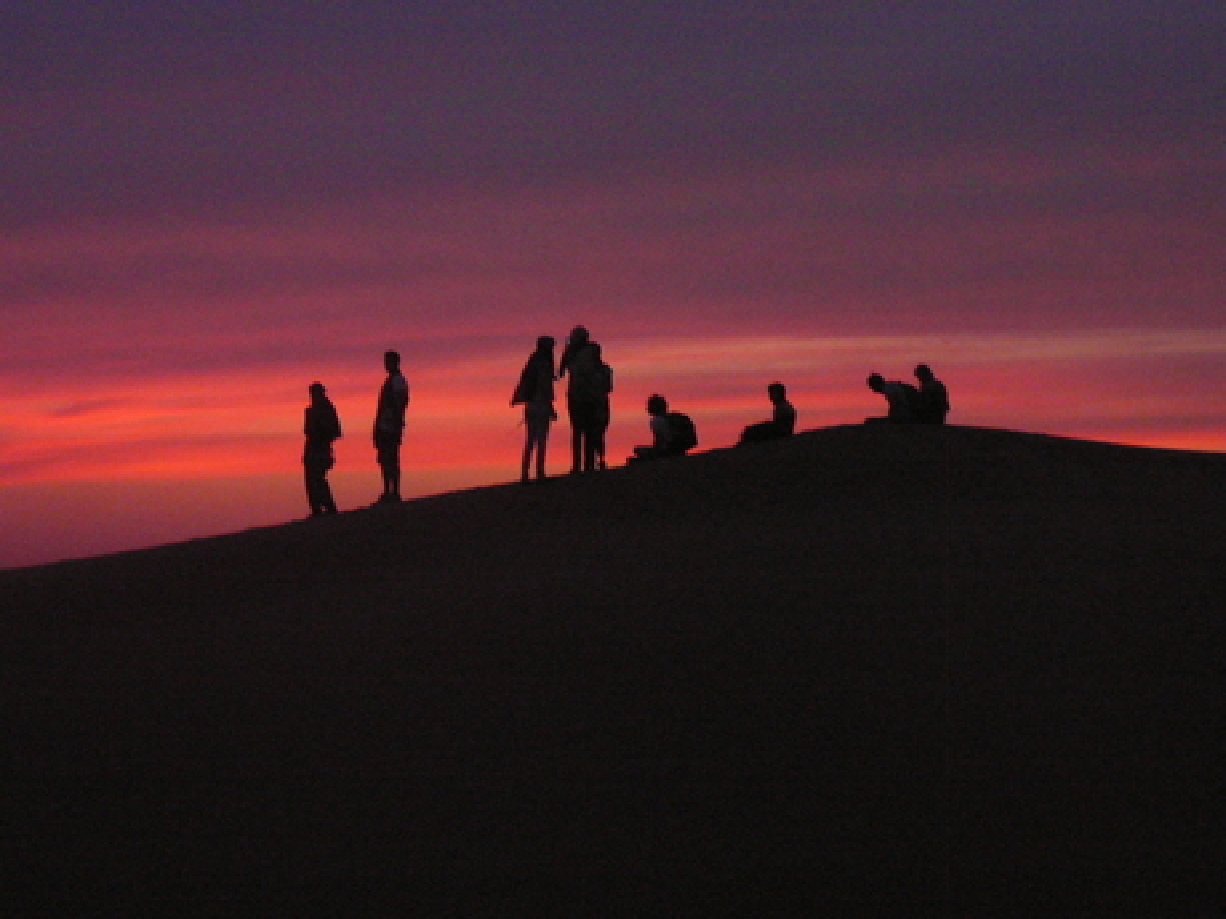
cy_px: 460
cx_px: 613
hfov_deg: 16.7
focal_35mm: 118
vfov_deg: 12.6
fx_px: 4179
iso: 400
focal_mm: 17.6
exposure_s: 1/30
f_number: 3.9
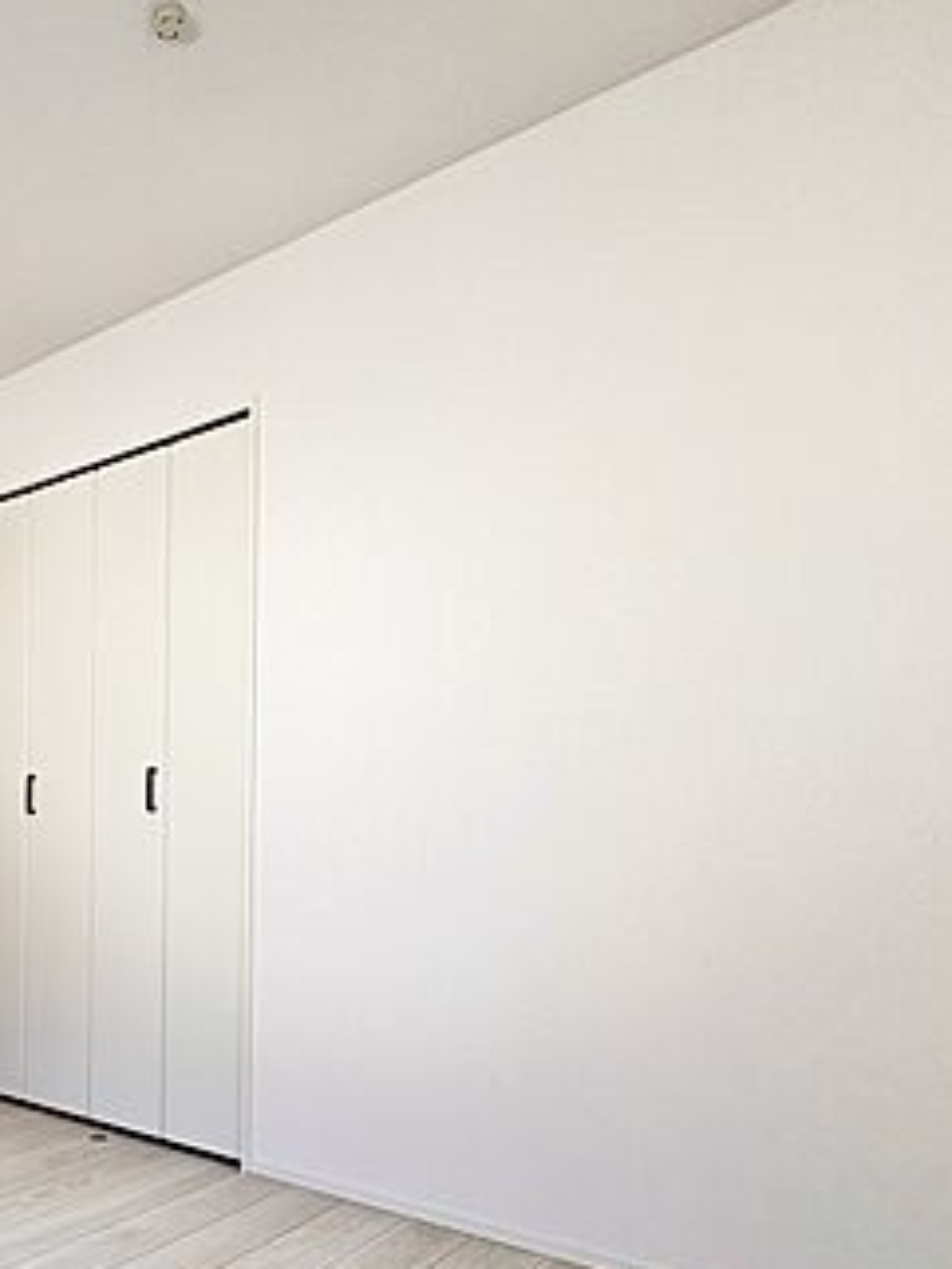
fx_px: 989
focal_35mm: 27
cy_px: 844
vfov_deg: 63.7
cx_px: 71
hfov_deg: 45.8
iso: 125
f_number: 2.2
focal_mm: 2.22
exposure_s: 1/99
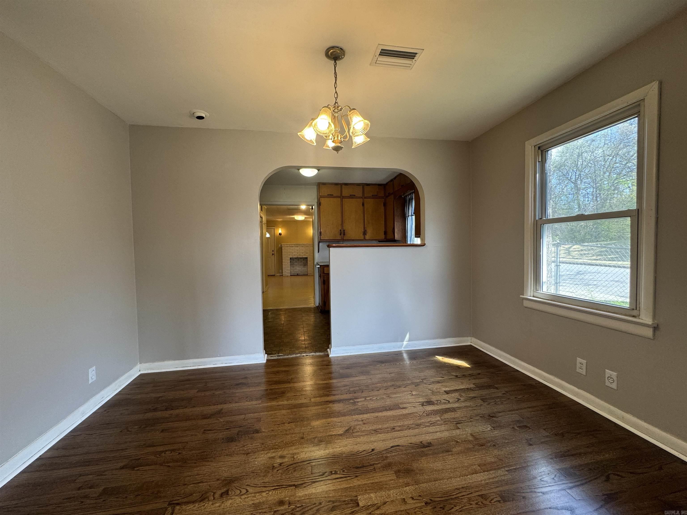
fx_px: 278
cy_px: 258
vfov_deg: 85.7
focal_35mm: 14
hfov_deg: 102.1
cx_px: 344
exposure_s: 1/120
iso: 125
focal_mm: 2.22
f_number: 2.2
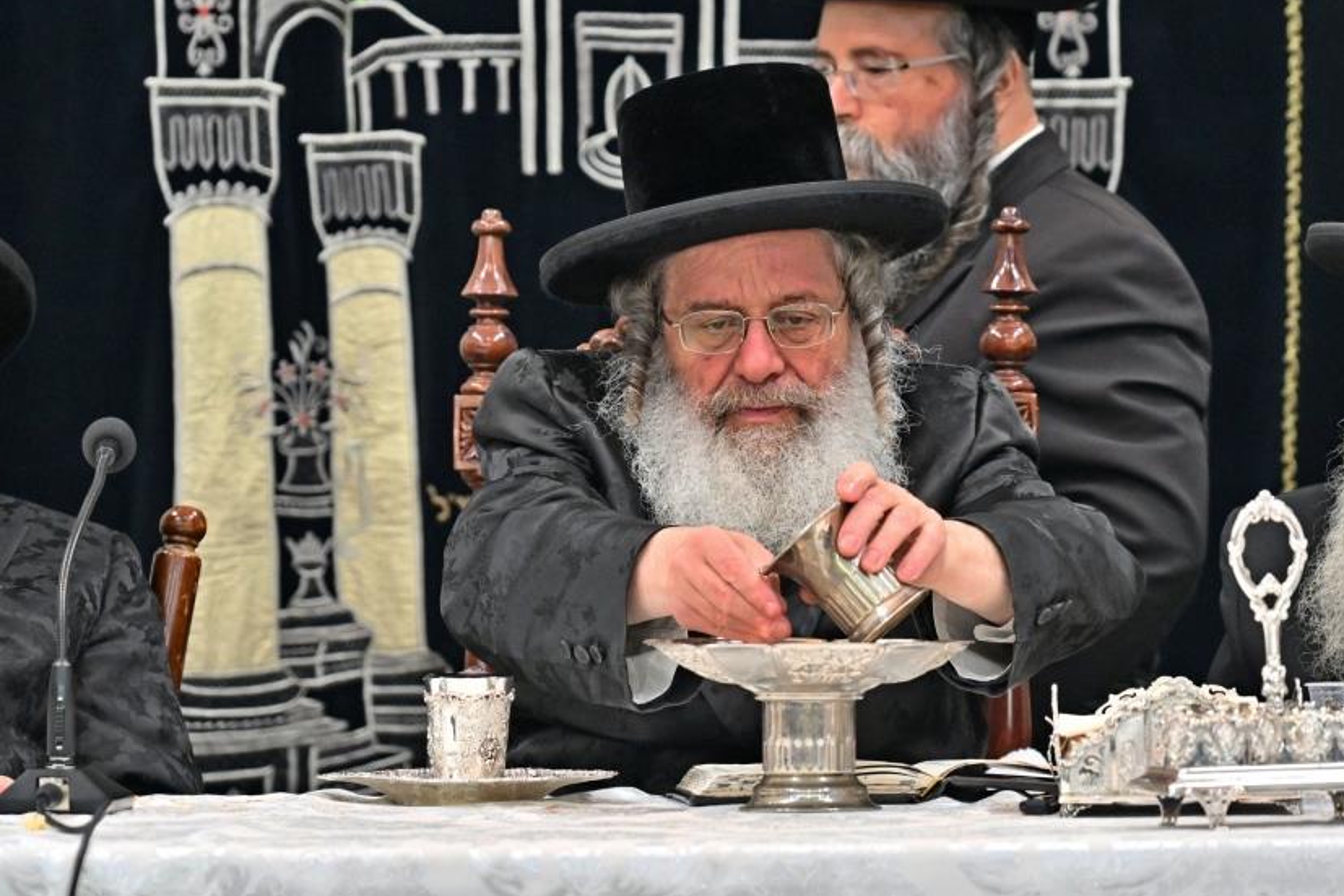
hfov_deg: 9.2
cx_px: 780
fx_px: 8323
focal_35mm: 223
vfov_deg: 6.2
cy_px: 420
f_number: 4
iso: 800
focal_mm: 120
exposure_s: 1/250
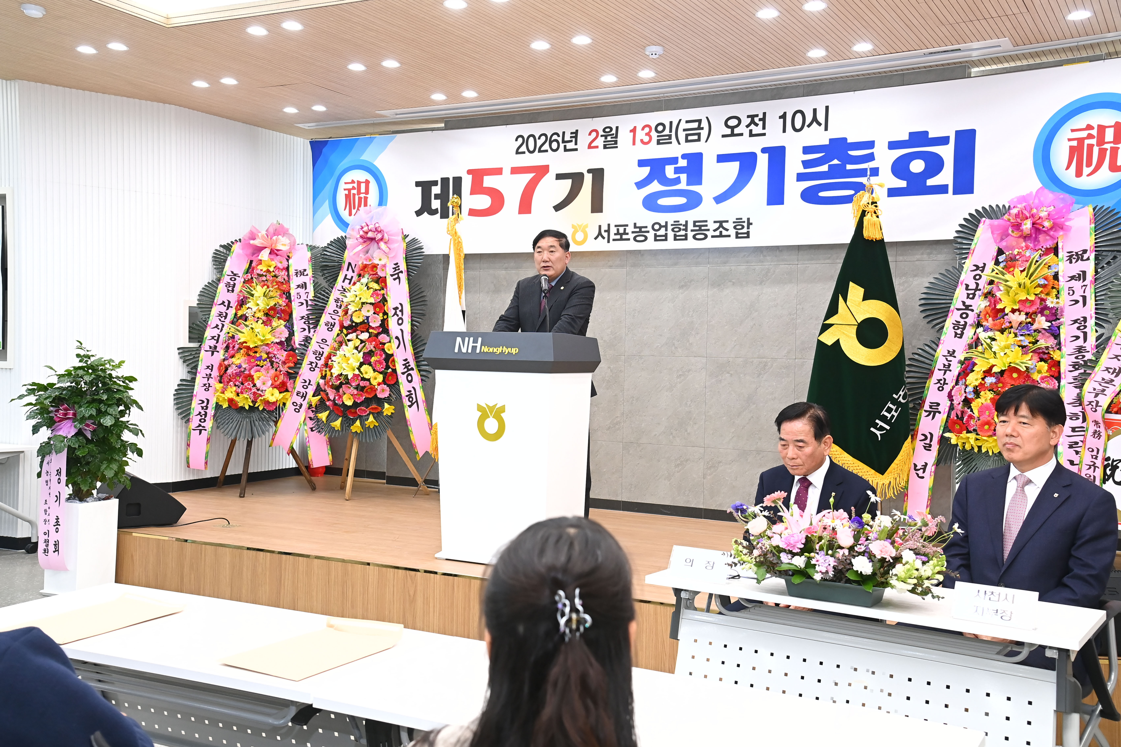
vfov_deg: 35.1
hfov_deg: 50.7
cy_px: 374
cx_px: 560
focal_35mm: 38
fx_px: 1183
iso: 2500
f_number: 6.3
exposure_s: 1/250
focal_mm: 38
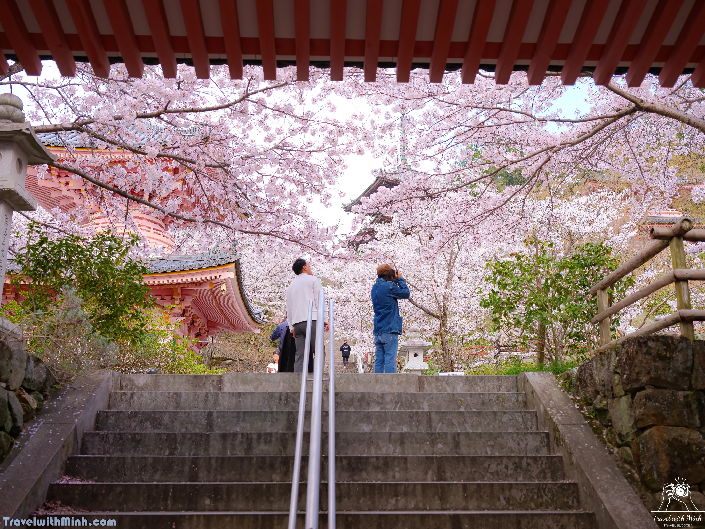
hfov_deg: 51.4
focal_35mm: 36
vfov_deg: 39.7
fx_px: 733
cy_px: 264
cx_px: 352
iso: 250
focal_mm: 45
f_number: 4
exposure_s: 1/200
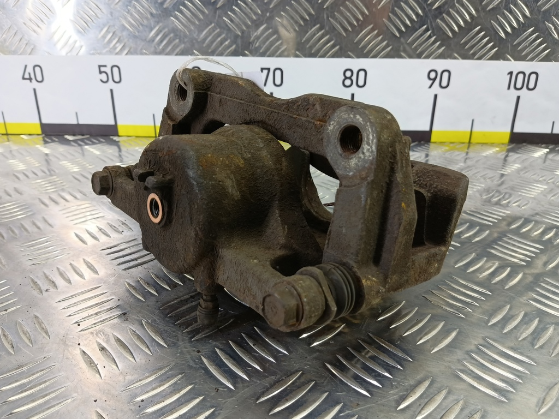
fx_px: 371
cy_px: 210
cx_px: 280
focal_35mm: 23
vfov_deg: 58.9
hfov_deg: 73.9
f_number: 1.6
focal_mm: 4.11
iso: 153
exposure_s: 1/50
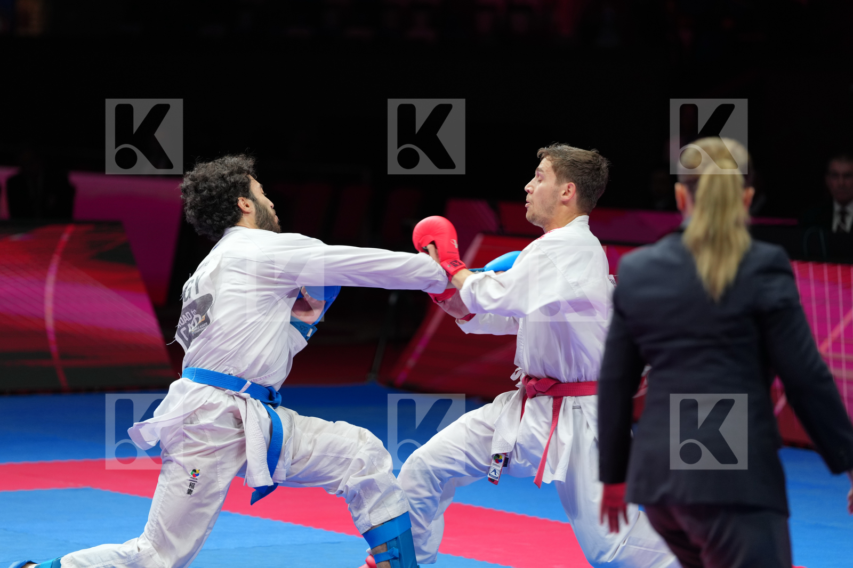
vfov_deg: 8.2
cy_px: 284
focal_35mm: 167
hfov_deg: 12.3
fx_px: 3956
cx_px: 426
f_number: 2.8
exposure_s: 1/1000
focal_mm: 167
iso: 800
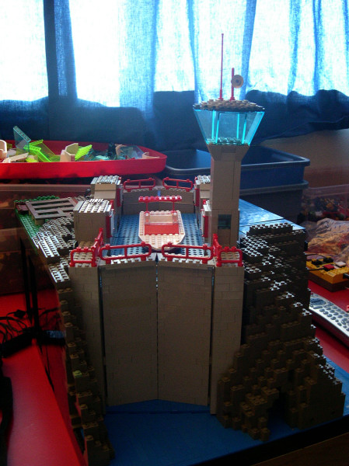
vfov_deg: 49.0
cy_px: 233
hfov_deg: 37.7
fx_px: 512
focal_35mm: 38
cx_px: 174
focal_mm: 8
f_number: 2.8
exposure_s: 1/39.2
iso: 400
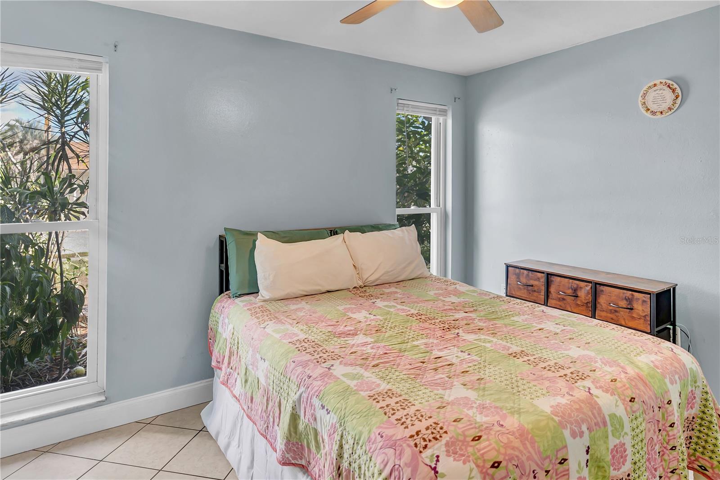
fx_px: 400
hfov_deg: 84.0
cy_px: 240
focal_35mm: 20
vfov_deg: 61.9
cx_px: 360
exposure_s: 1/40
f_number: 2.8
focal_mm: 20
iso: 100
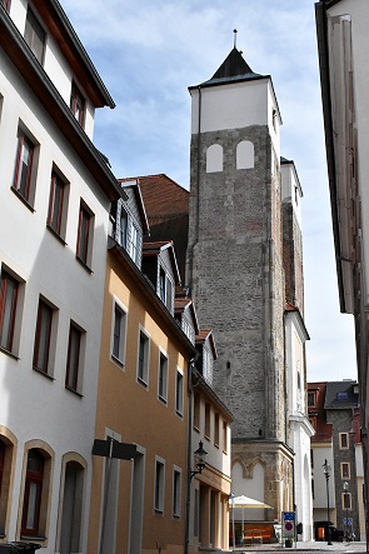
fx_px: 739
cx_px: 184
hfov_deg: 28.1
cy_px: 277
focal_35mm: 48
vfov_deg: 41.1
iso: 2500
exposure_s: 1/8000
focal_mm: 32
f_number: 9
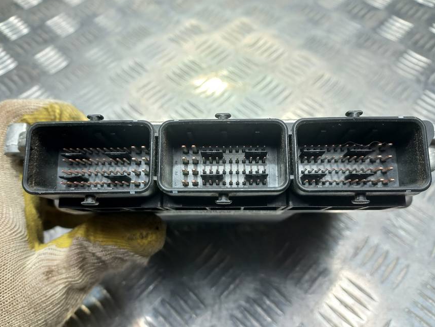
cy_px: 164
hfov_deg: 60.0
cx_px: 219
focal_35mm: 30
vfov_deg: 46.8
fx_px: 377
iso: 50
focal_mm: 4.6
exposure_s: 1/50
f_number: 1.8
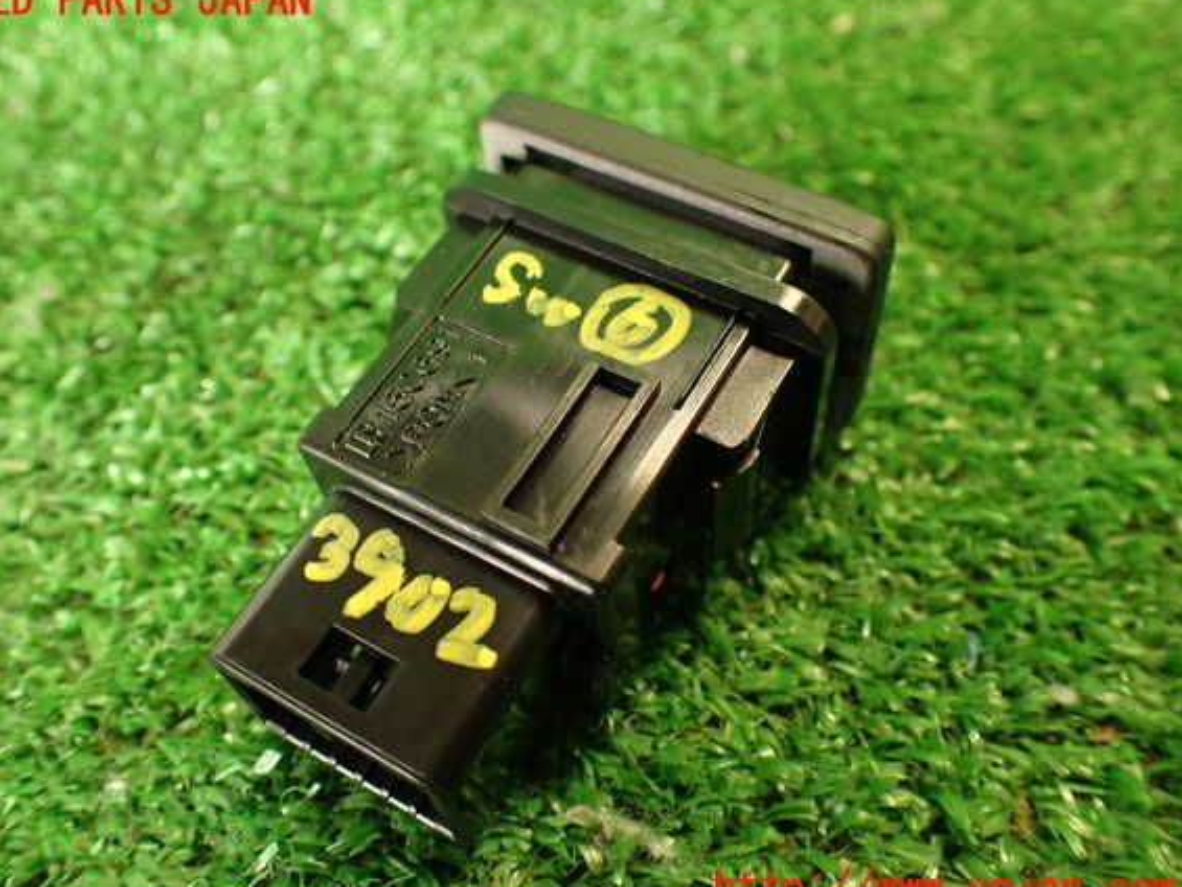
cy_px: 446
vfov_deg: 41.8
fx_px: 1161
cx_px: 559
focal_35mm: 34
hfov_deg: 53.9
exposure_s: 1/30
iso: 400
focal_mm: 5.79
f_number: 2.4
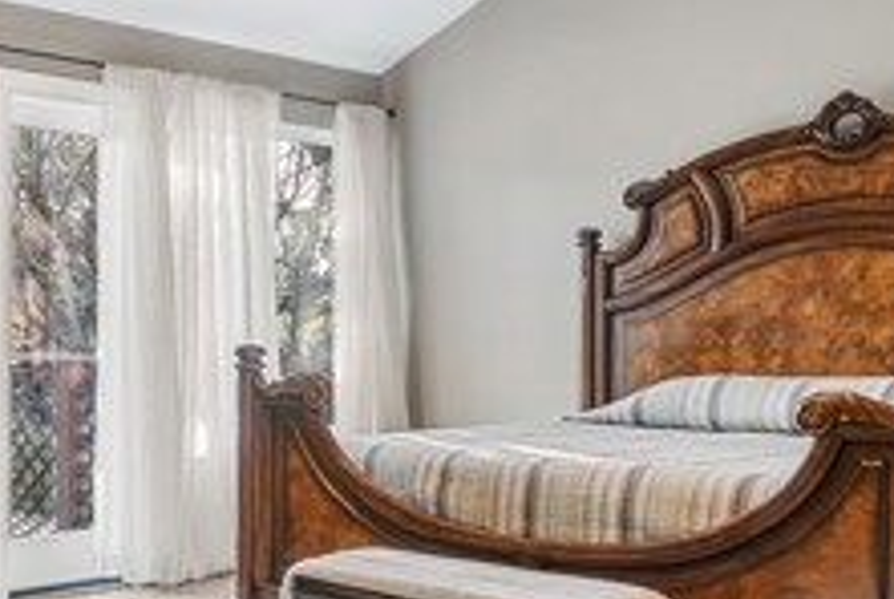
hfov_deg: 32.1
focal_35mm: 55
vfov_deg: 24.6
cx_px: -81
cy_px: 407
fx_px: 1368
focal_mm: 19
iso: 100
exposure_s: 2.5
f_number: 9
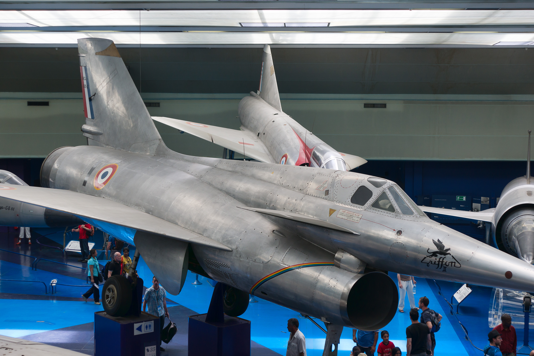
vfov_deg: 22.6
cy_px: 178
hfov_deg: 33.4
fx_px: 889
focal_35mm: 60
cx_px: 267
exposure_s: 1/80
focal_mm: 40
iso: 160
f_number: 4.5
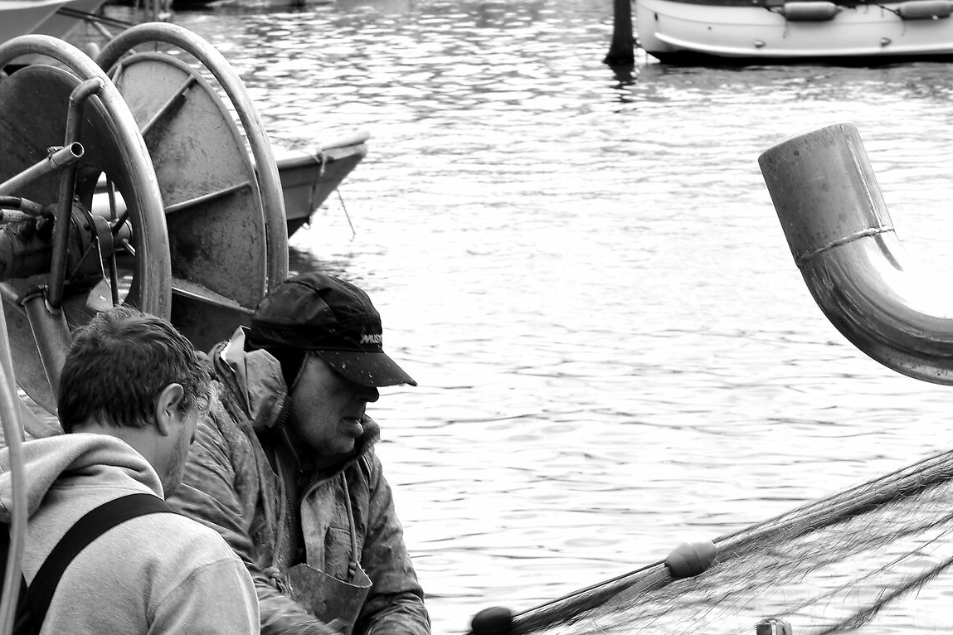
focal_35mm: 188
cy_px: 516
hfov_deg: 10.9
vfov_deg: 7.3
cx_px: 528
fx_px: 4976
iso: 100
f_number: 20
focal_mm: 60
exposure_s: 1/50
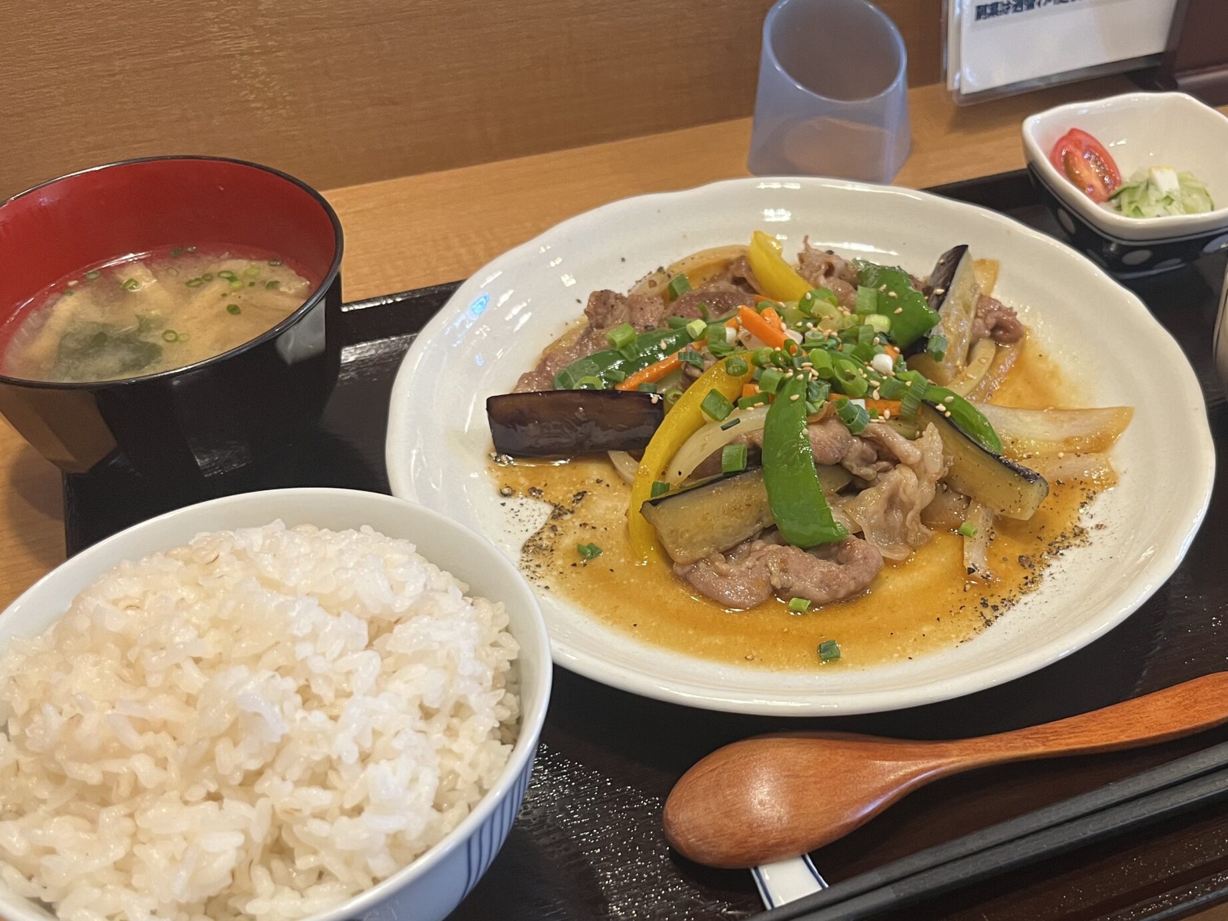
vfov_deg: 39.2
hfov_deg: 50.5
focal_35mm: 36
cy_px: 614
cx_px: 808
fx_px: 1277
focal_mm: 5.1
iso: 160
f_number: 1.6
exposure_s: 1/60
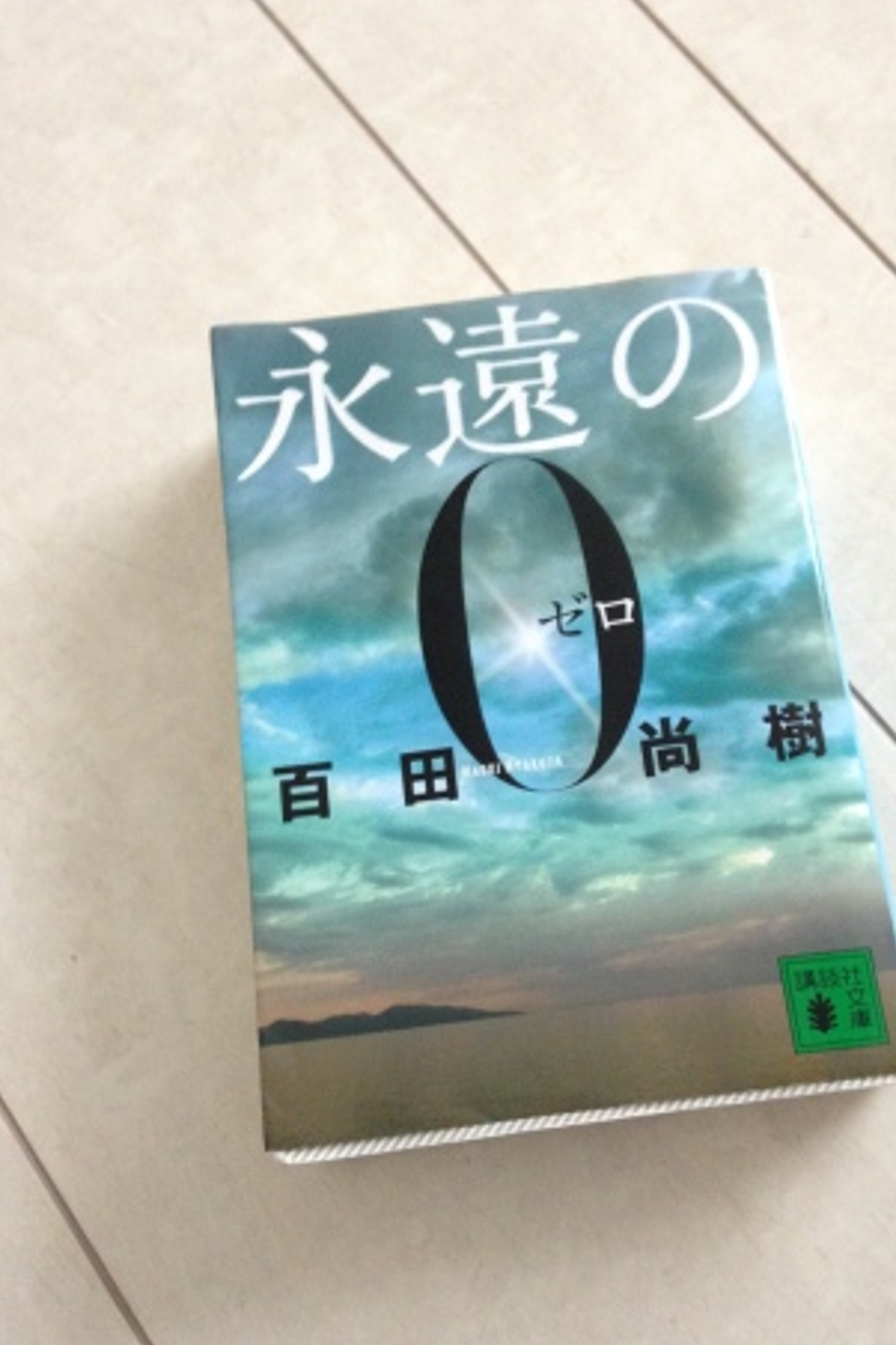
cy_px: 667
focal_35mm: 38
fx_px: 1420
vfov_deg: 50.7
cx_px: 519
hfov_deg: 35.0
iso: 320
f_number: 2.4
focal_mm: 4.12
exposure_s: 1/20
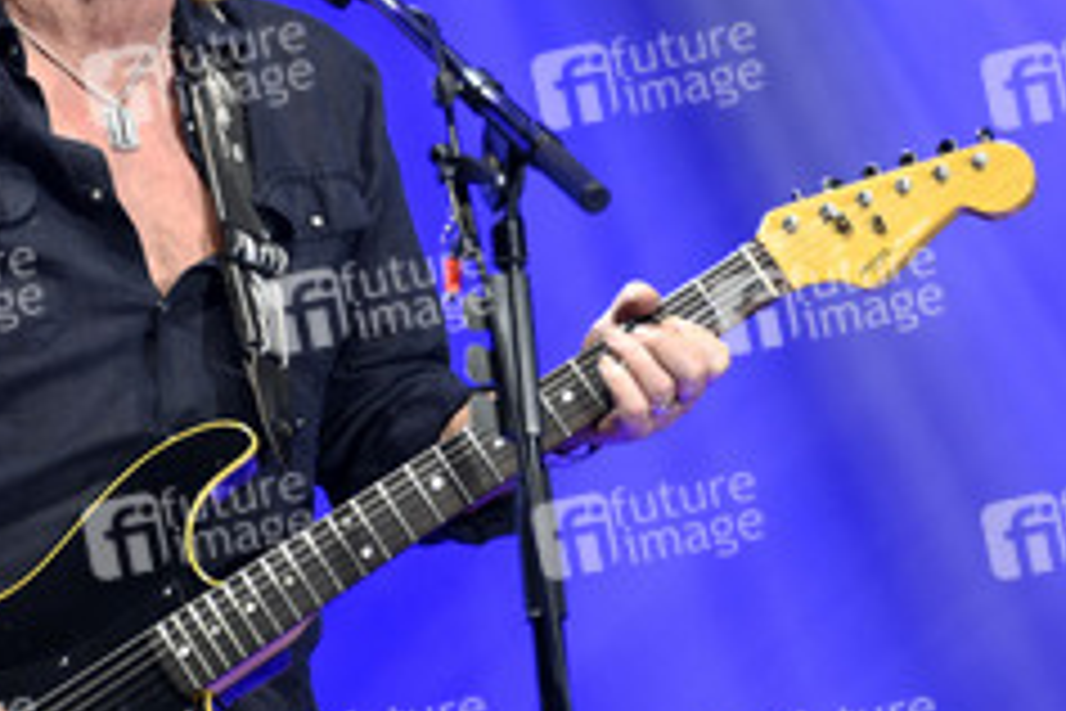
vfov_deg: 3.6
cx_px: 259
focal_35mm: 380
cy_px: 189
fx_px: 11251
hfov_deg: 5.4
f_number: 5.6
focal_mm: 200
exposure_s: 1/200
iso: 3200
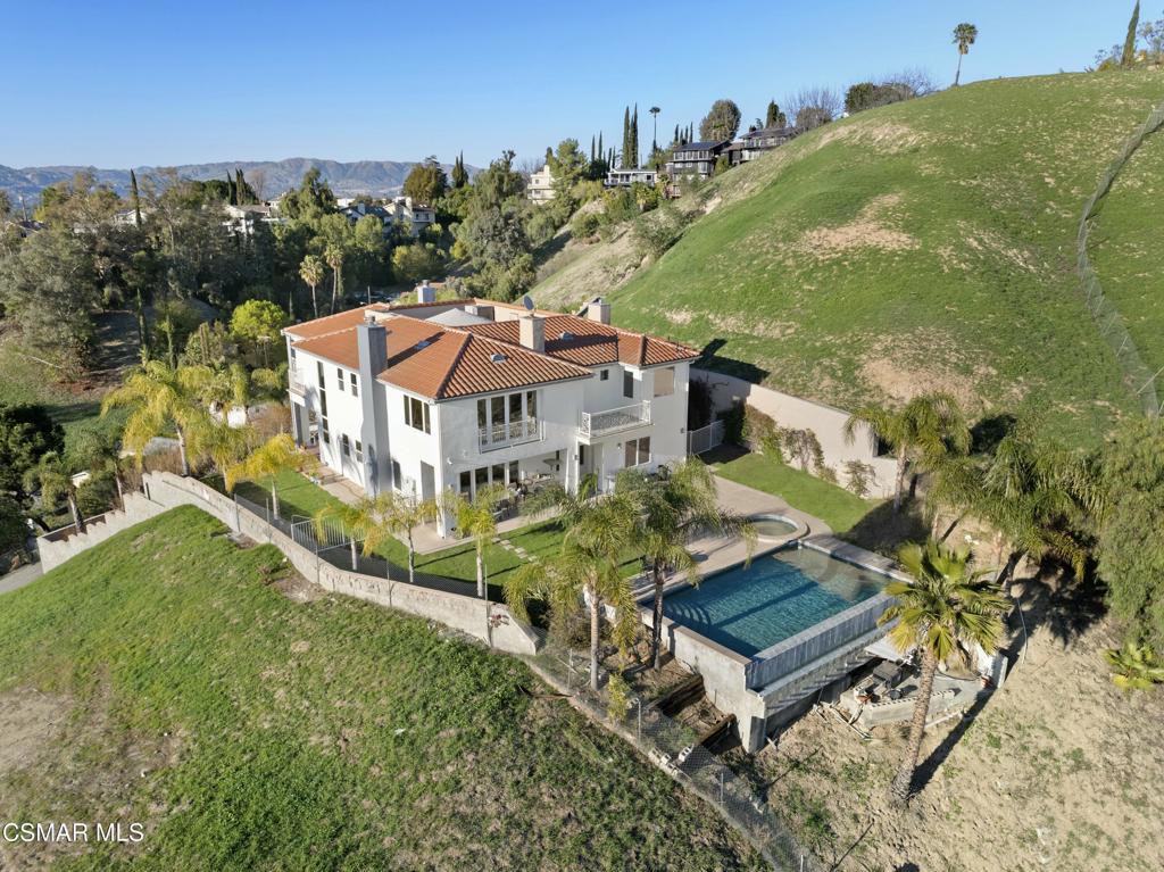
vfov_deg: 56.8
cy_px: 436
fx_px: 807
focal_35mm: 24
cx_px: 582
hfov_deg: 71.6
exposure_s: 1/640
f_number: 2.8
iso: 110
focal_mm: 12.29
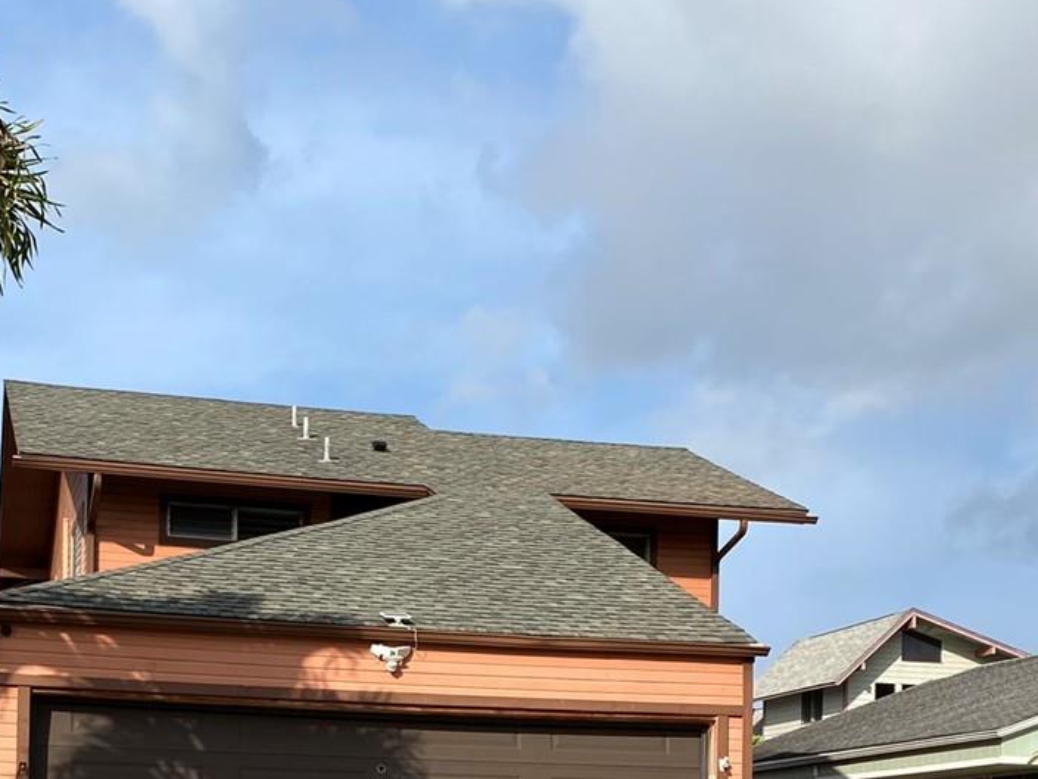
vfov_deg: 23.3
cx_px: 403
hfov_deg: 32.6
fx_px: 1769
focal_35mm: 59
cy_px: 861
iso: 32
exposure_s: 1/3401
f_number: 1.8
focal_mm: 4.25
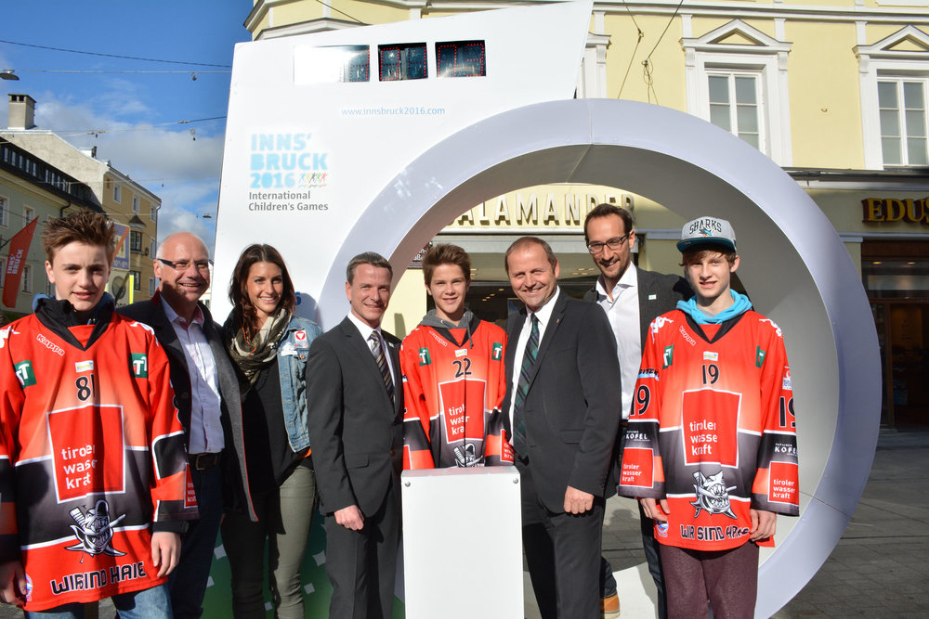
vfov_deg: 47.9
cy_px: 310
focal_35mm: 27
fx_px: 697
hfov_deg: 67.4
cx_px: 464
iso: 400
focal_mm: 18
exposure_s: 1/800
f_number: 14
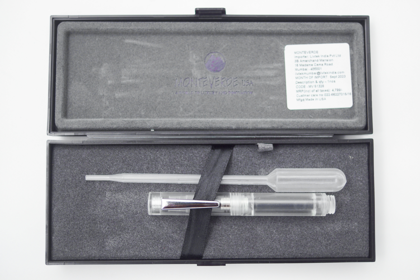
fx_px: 525
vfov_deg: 29.9
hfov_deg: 43.6
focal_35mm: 45
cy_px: 140
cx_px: 210
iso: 160
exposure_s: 1/200
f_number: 2.8
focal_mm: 30
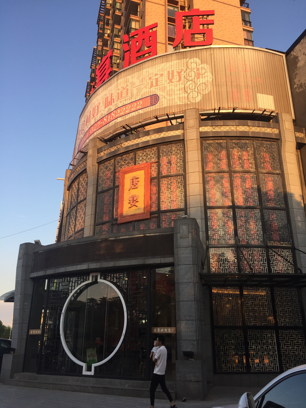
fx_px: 342
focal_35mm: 29
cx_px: 153
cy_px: 204
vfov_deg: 61.7
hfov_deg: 48.2
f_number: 2.2
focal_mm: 4.15
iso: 32
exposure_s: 1/370
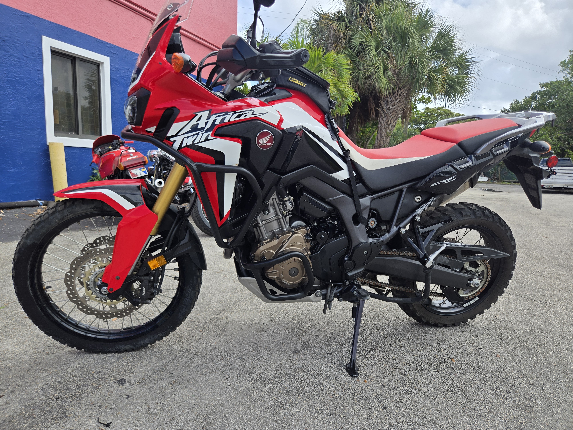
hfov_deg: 73.9
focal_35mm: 23
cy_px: 215
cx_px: 286
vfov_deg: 58.9
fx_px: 381
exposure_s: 1/1242
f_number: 1.8
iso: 25
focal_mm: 5.4
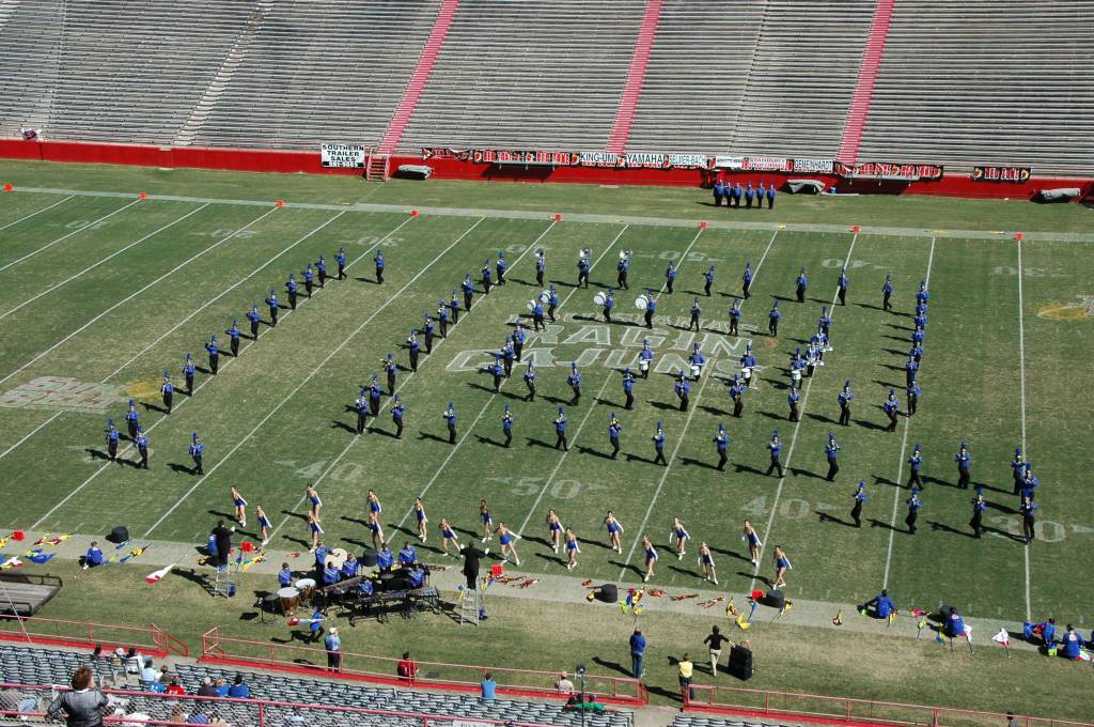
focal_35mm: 57
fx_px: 1730
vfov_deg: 23.7
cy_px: 364
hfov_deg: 35.1
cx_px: 547
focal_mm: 38
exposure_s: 1/320
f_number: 9
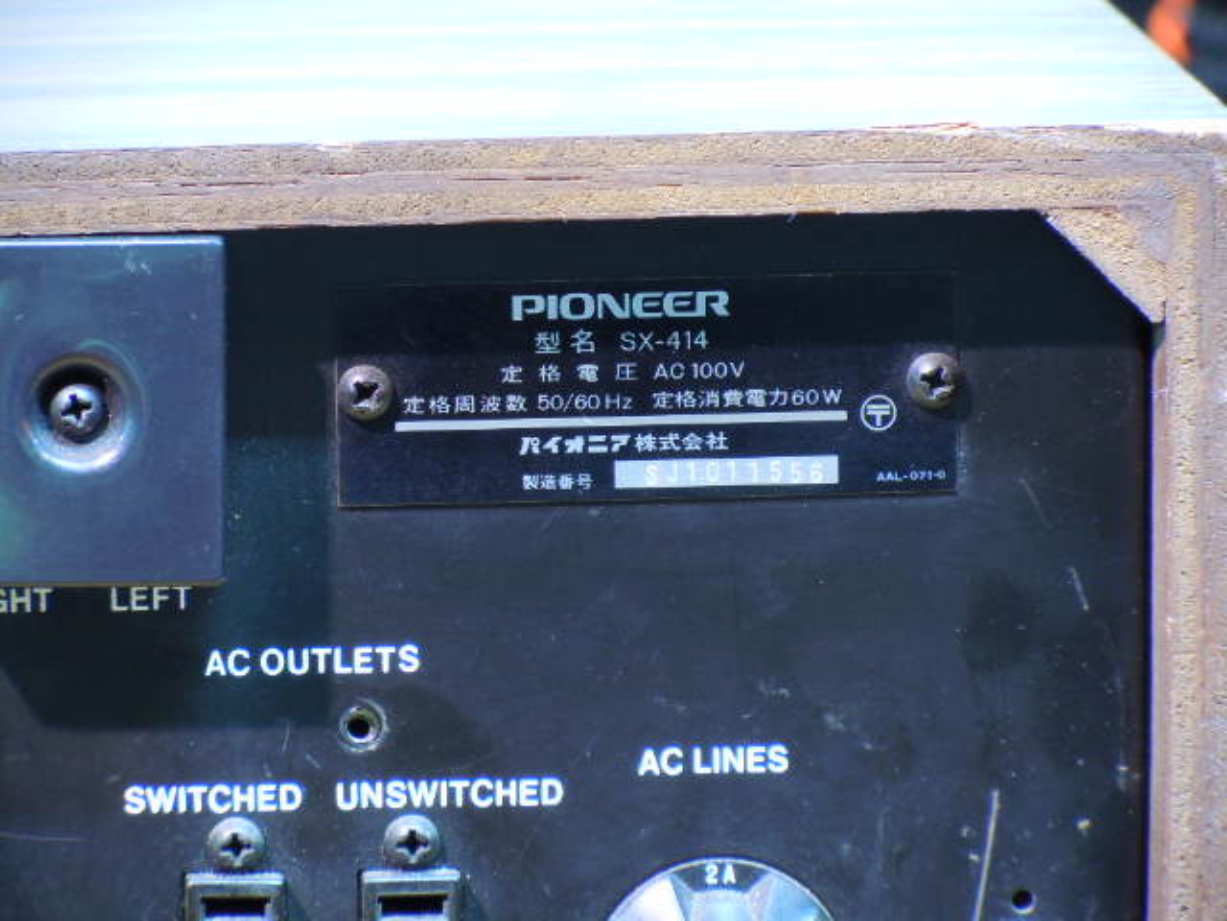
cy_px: 460
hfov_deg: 6.6
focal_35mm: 300
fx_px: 10634
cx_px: 614
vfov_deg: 5.0
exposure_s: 2.5
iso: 100
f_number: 5.6
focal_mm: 54
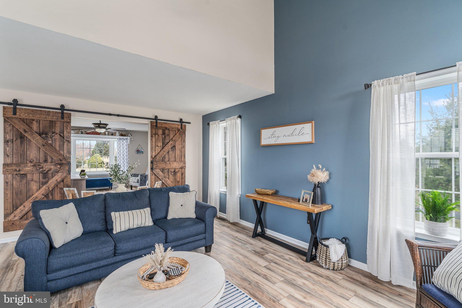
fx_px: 205
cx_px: 231
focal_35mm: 16
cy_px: 154
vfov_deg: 73.7
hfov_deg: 96.7
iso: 320
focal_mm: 16
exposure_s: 1/30
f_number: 7.1
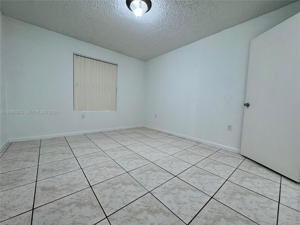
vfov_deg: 85.7
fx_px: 121
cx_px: 150
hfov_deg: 102.1
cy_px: 112
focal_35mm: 14
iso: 125
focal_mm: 2.22
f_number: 2.2
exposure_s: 1/120
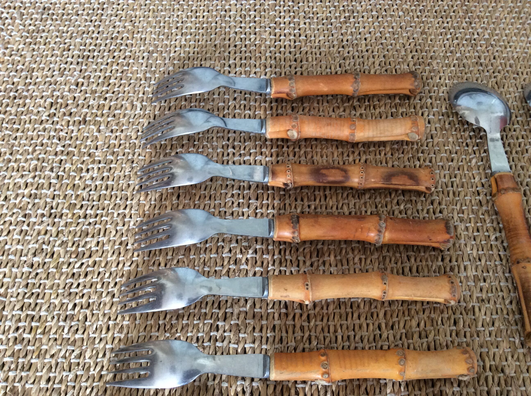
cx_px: 266
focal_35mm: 32
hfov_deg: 56.9
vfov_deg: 44.1
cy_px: 198
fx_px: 490
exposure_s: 1/25
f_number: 2.4
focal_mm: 3.3
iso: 100
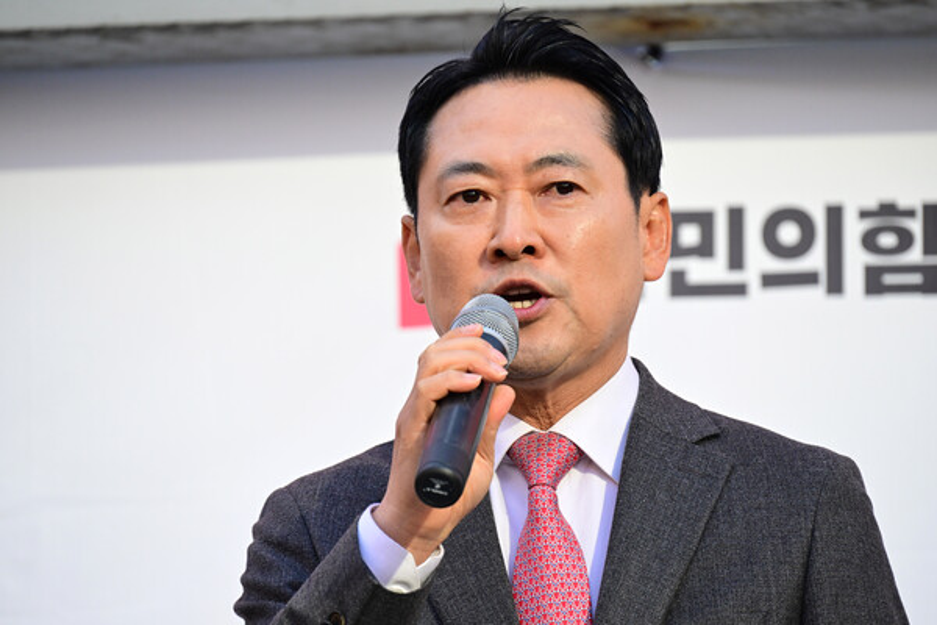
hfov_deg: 6.1
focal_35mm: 340
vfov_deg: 4.0
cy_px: 312
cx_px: 468
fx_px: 8849
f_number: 8
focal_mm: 340
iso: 2000
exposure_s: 1/640
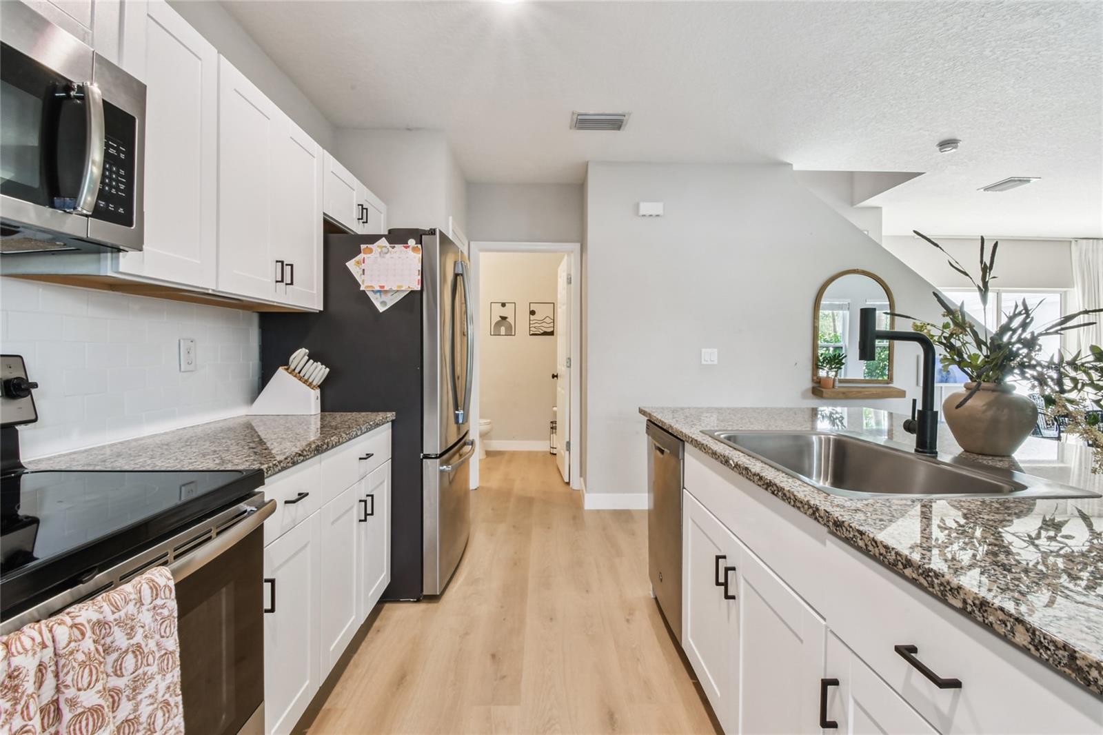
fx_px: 459
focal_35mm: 15
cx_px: 552
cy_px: 368
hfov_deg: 100.4
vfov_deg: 77.3
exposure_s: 2.5
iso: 100
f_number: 22
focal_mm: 10
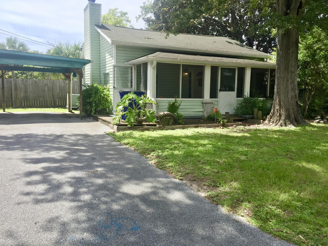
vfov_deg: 48.2
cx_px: 164
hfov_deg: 61.7
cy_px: 123
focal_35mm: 29
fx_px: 275
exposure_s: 1/1199
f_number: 2.2
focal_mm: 4.15
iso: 32
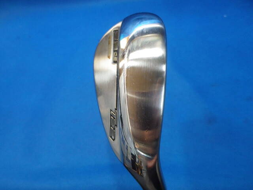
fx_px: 183
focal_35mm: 25
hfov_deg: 69.4
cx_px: 126
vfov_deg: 54.9
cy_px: 95
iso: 200
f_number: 3.5
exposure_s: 1/50
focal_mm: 4.5
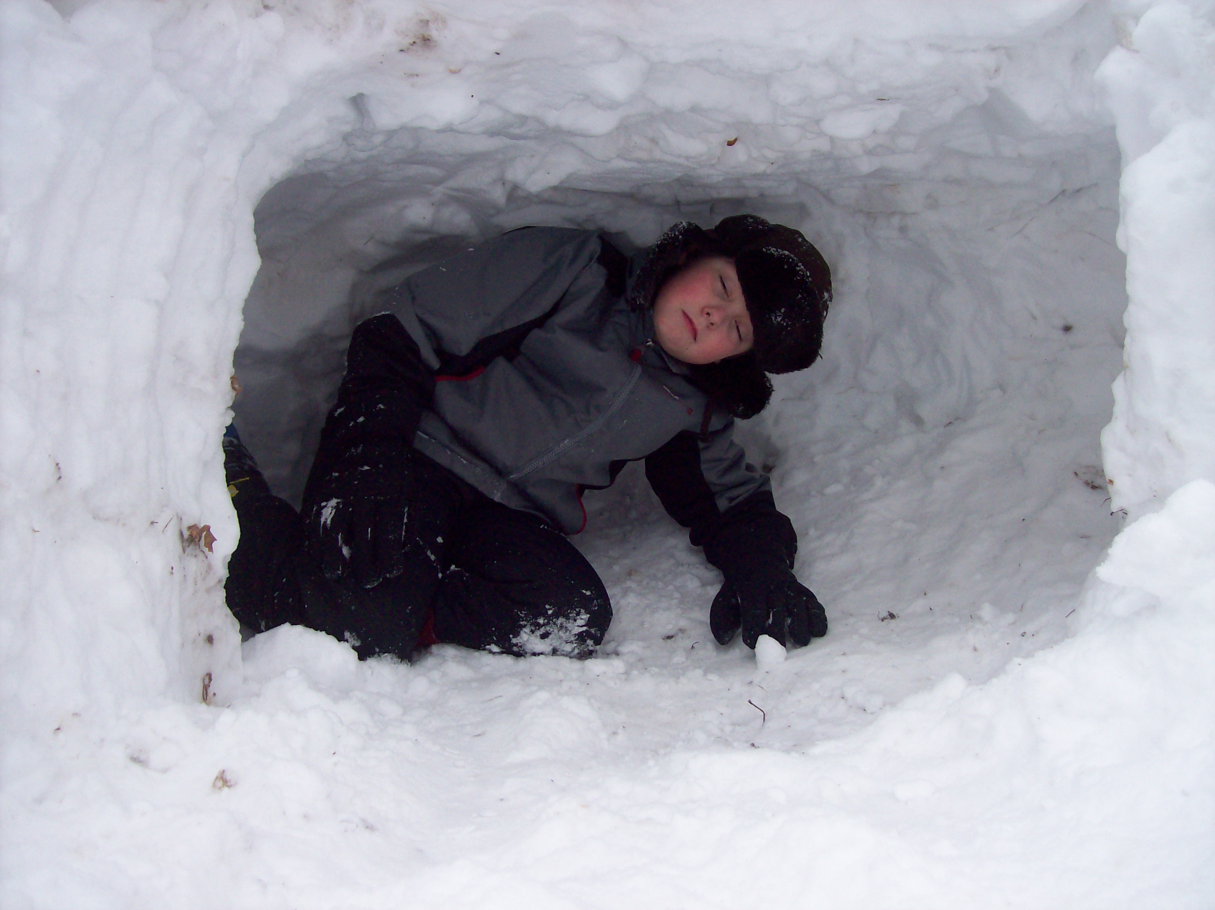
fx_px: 1263
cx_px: 608
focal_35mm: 36
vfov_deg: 39.6
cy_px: 455
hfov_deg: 51.4
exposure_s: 1/468
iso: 80
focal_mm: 6
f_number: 2.7
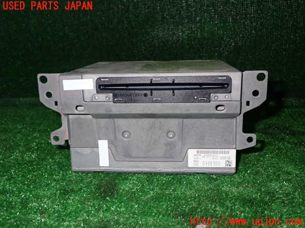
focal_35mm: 36
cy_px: 114
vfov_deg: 39.7
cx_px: 152
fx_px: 317
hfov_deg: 51.4
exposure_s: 1/40
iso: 400
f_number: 7.1
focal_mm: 6.37
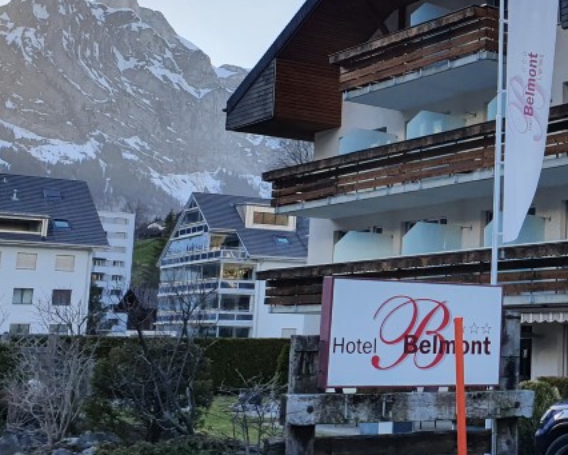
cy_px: 177
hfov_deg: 28.3
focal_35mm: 61
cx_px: 613
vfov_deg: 24.9
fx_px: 1026
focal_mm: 4.32
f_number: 2.4
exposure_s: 1/550
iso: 50
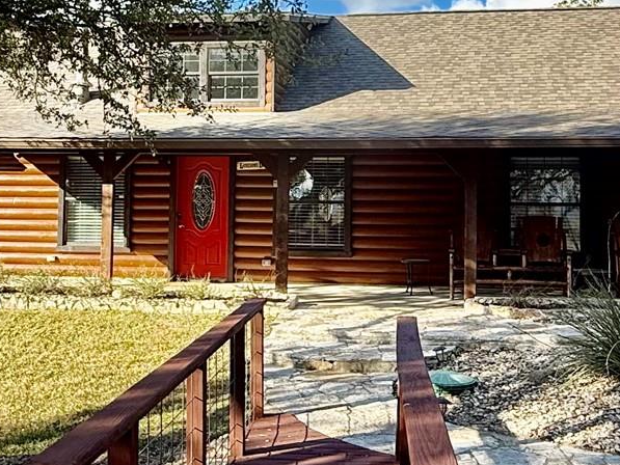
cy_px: 148
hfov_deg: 39.6
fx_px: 860
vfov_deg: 30.0
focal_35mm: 48
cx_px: 320
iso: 50
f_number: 2.2
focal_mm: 2.22
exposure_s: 1/853
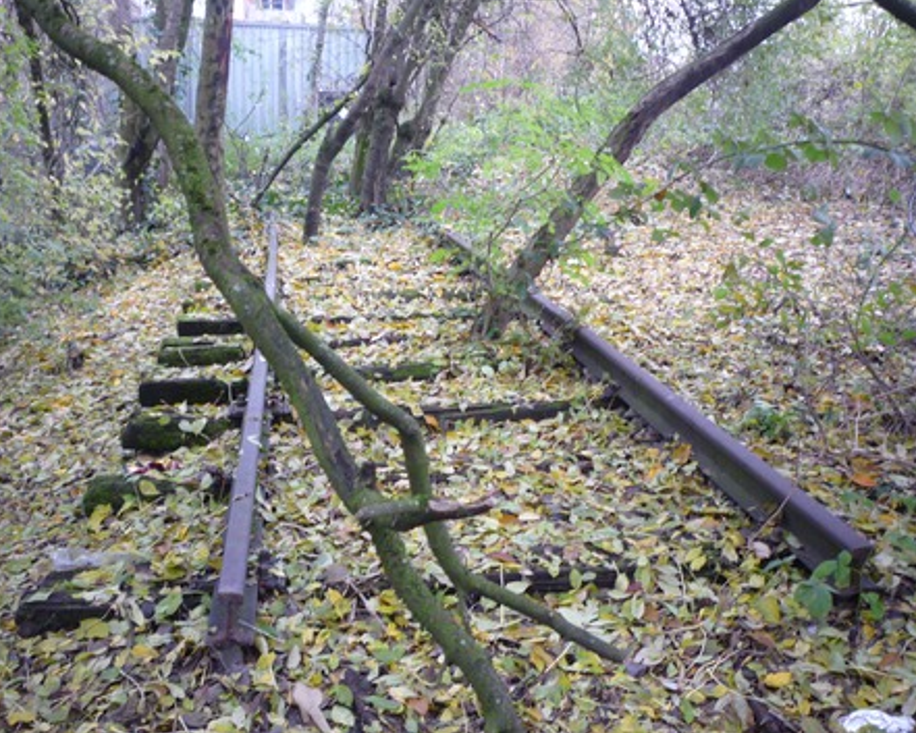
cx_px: 459
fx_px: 922
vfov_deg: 43.4
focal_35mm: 34
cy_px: 370
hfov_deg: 52.8
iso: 125
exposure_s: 1/30
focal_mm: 5.2
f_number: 3.3
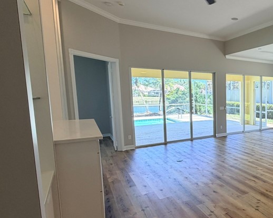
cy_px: 118
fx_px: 218
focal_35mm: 27
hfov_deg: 54.5
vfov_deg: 53.2
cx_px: 253
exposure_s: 1/120
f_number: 2.2
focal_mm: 2.22
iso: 80
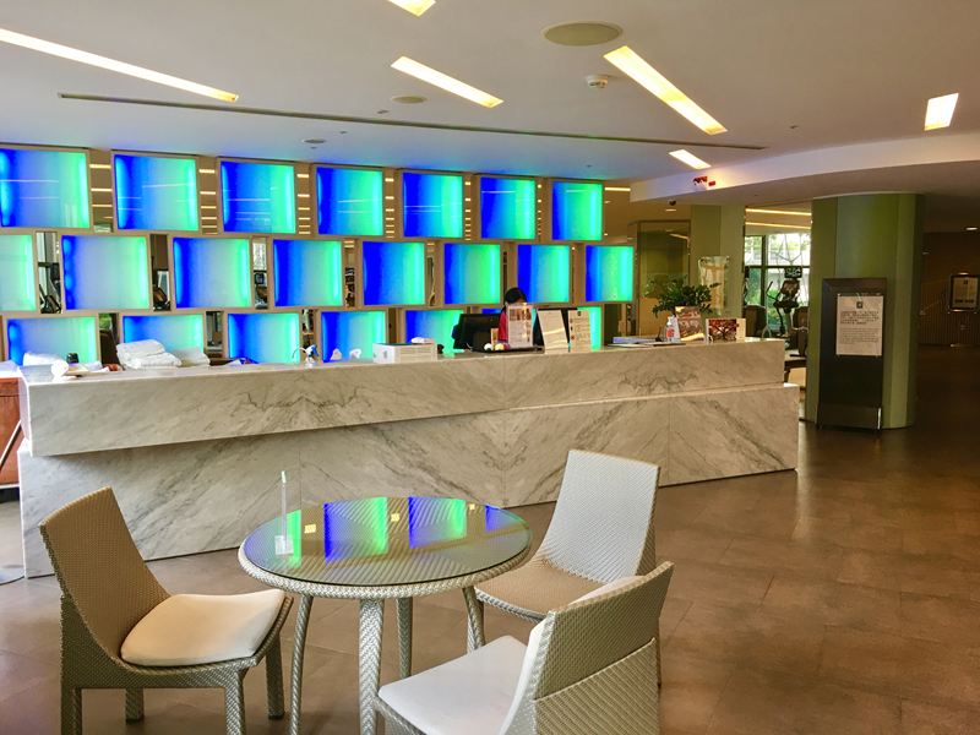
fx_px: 821
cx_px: 490
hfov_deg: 61.7
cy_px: 368
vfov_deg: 48.2
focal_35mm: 29
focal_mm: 4.15
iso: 25
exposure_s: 1/15
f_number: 2.2
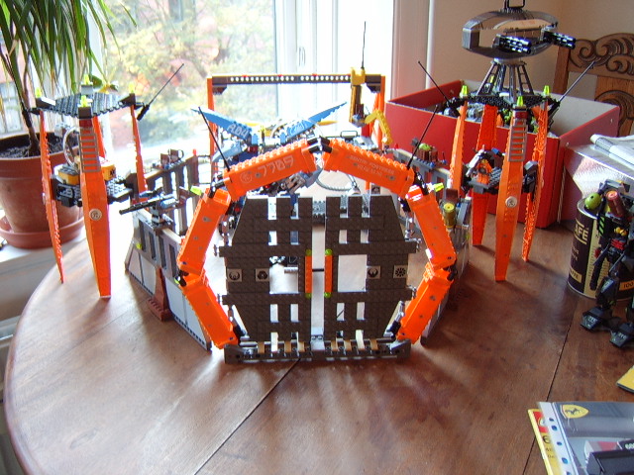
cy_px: 238
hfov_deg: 58.4
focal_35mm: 31
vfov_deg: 45.4
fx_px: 568
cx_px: 317
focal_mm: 8.13
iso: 100
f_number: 2.7
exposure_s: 1/11
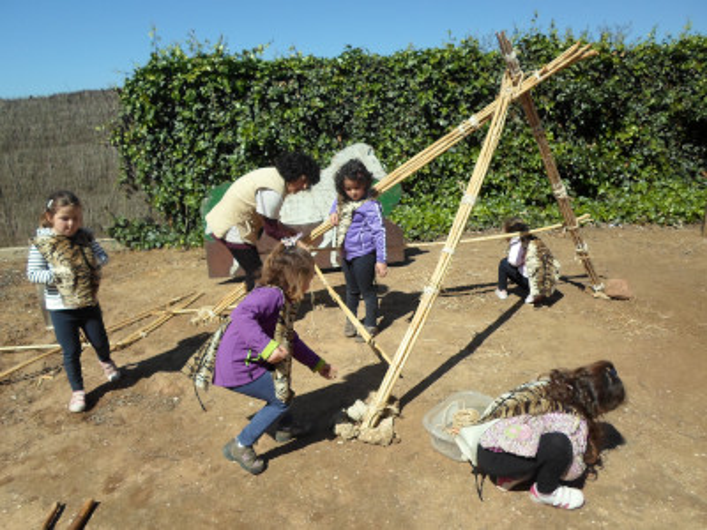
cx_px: 354
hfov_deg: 69.4
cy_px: 265
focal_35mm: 25
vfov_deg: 54.9
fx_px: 511
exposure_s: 1/2000
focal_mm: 4.5
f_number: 2.5
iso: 80
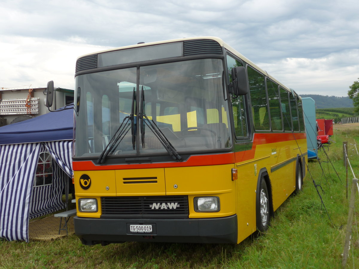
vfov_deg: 32.9
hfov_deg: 42.9
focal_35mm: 44
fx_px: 456
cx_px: 180
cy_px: 134
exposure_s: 1/400
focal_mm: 9
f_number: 2.8
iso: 80
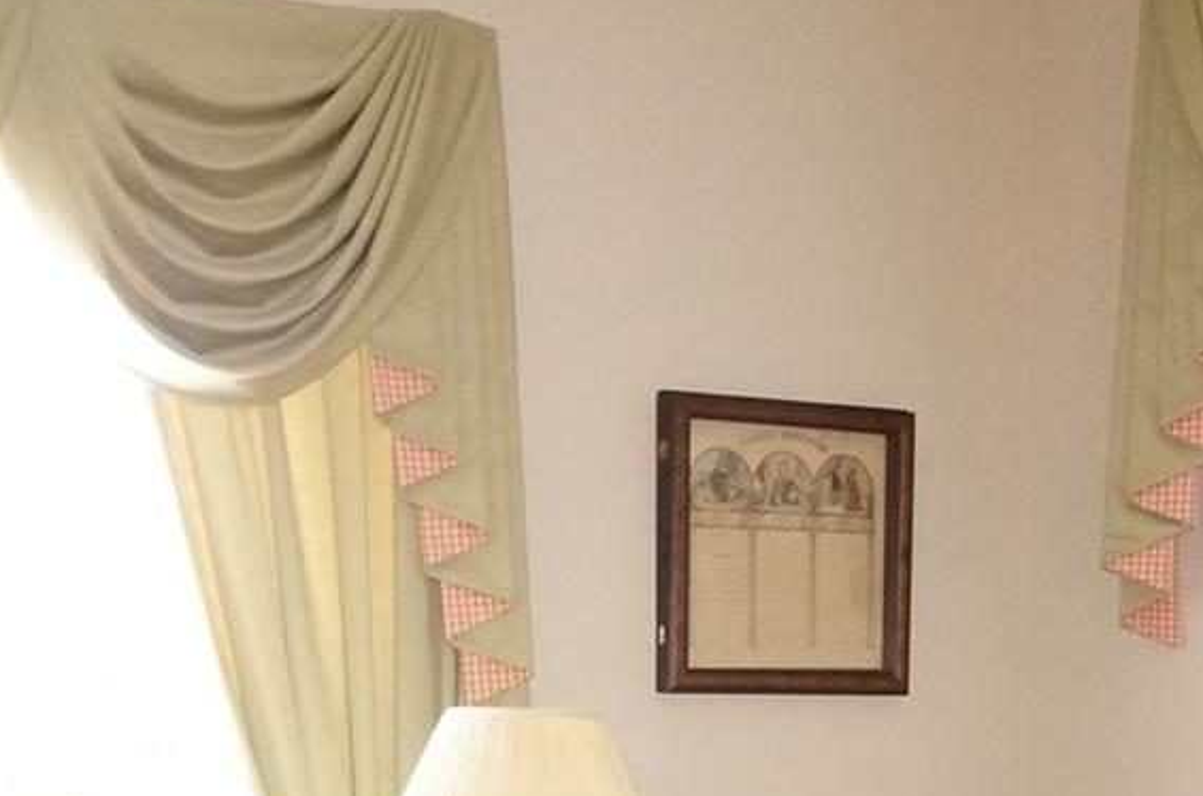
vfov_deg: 18.4
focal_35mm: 68
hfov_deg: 29.7
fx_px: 2267
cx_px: 526
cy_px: 1069
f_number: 10
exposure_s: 1/20
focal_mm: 16
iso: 3200
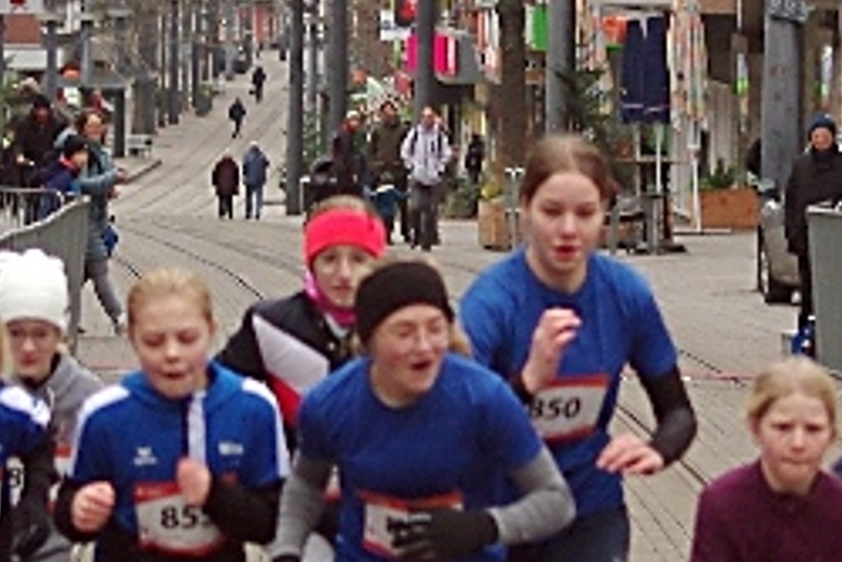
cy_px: 279
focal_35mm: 318
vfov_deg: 4.3
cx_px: 485
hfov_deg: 6.5
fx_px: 7442
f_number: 4.5
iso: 500
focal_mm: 55
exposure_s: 1/160
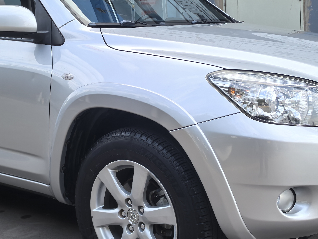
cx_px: 131
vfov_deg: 25.0
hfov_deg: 33.2
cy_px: 64
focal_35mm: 58
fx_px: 533
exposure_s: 1/668
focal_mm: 5.75
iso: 50
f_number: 2
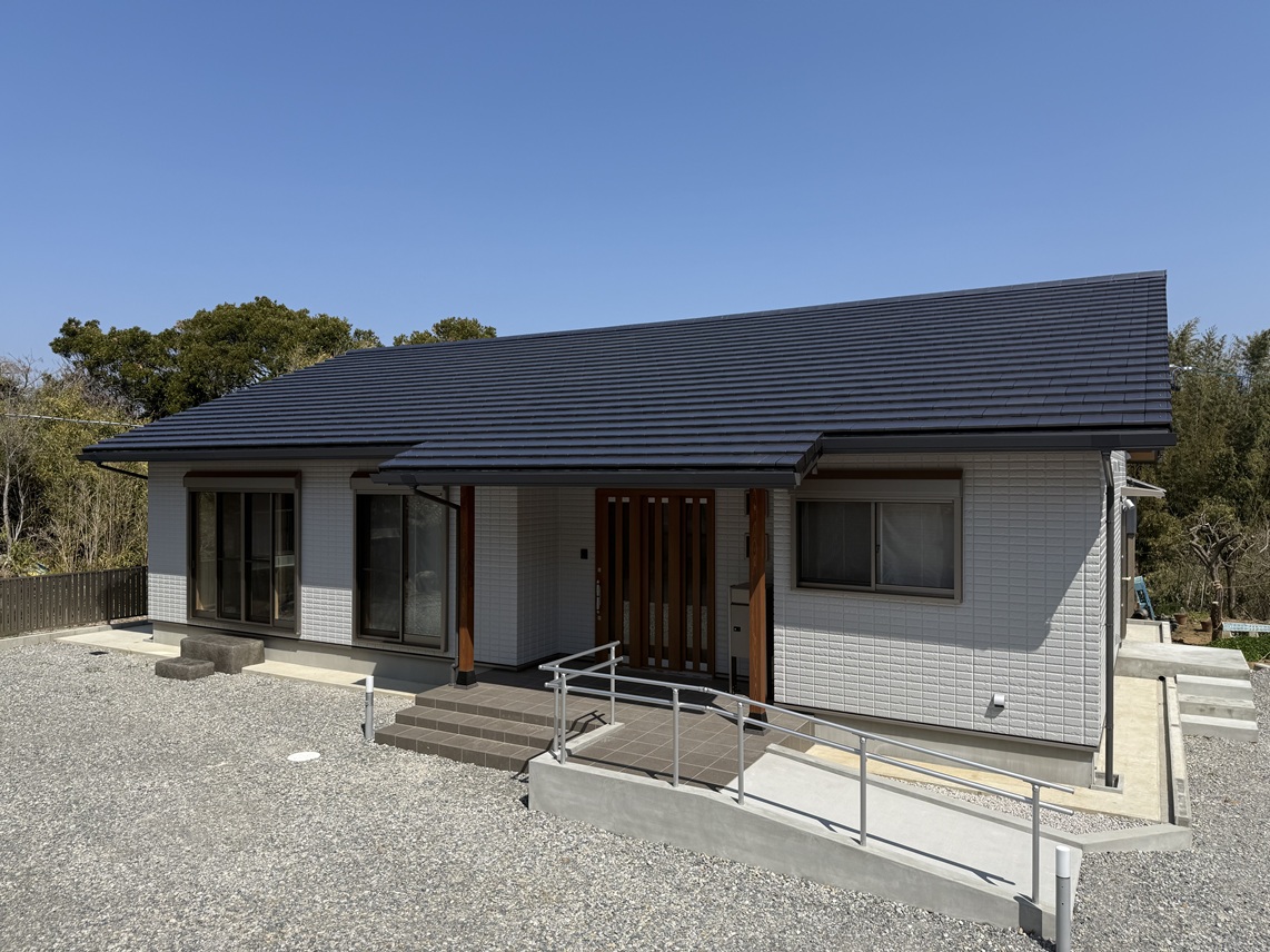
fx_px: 880
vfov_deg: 56.8
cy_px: 476
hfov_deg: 71.6
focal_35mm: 24
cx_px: 635
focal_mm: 6.76
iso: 80
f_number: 1.78
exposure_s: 1/6173
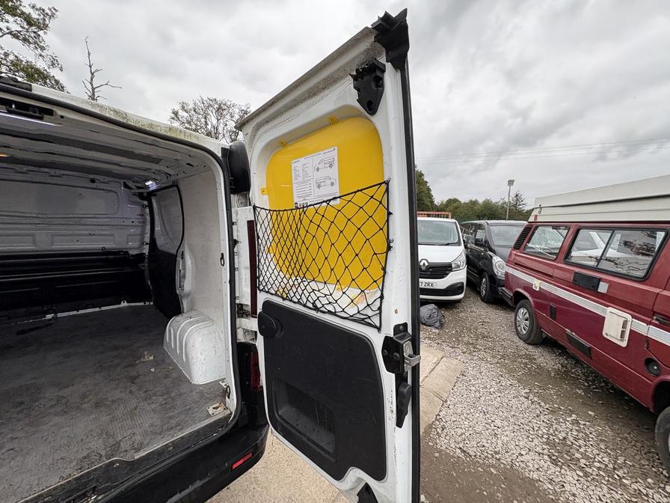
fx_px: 271
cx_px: 335
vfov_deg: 85.7
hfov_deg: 102.1
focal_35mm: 14
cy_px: 252
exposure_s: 1/262
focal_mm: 2.22
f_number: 2.2
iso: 40
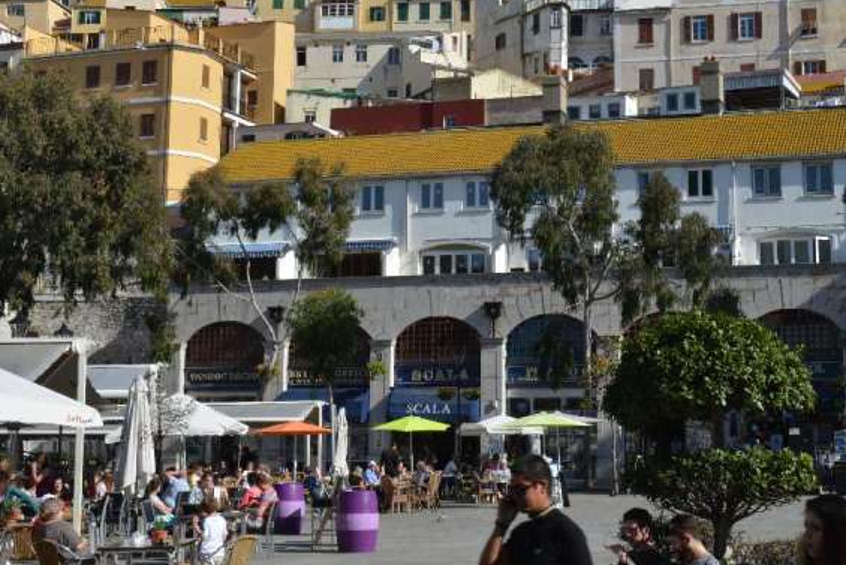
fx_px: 1598
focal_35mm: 68
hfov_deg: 29.6
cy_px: 175
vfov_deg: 19.9
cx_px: 502
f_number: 22
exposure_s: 1/100
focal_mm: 48
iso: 250
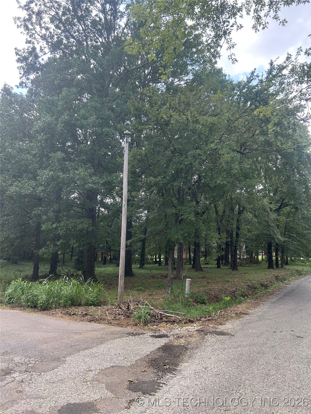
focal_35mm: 26
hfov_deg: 53.1
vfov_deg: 67.3
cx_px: 156
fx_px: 311
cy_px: 207
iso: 50
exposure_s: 1/621
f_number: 1.5
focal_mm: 5.7
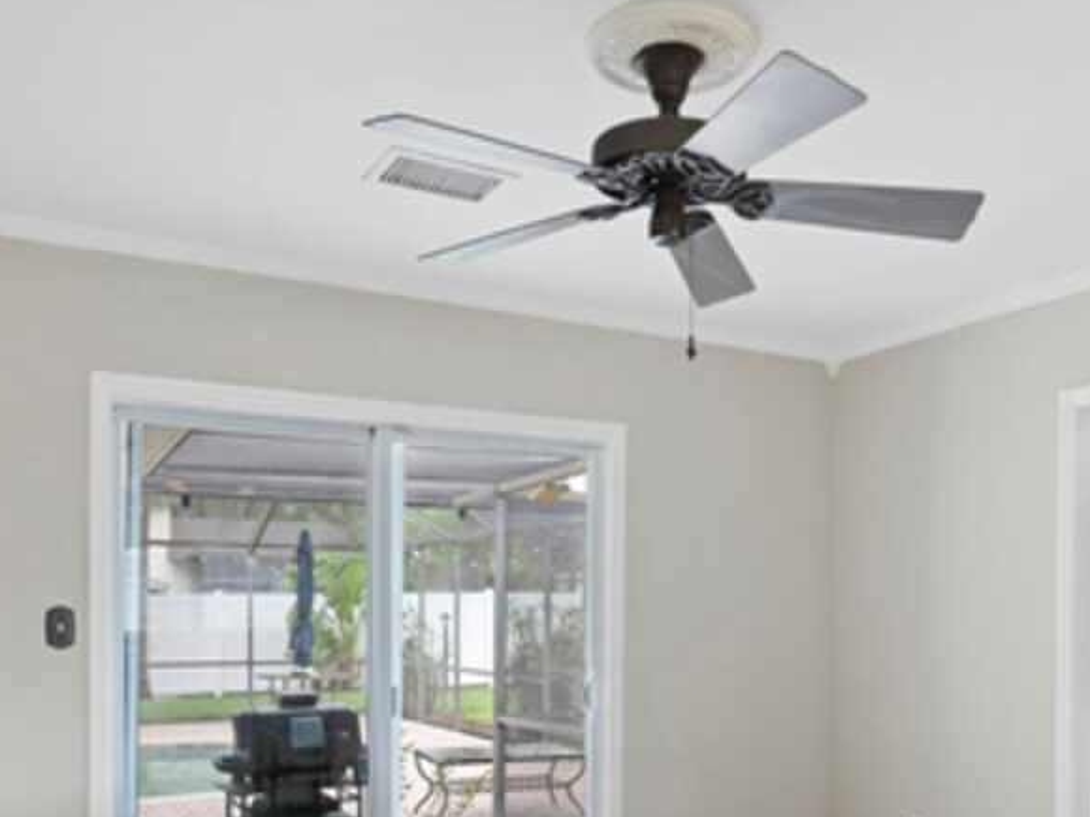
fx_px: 1070
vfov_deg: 41.0
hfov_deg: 53.7
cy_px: 570
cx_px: 644
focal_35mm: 34
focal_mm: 16
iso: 400
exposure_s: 1/2
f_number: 8
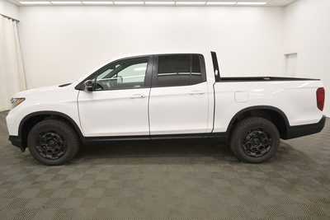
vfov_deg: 57.3
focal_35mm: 22
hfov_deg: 78.6
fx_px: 202
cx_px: 165
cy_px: 110
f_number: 5.3
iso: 800
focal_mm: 15
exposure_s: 1/200
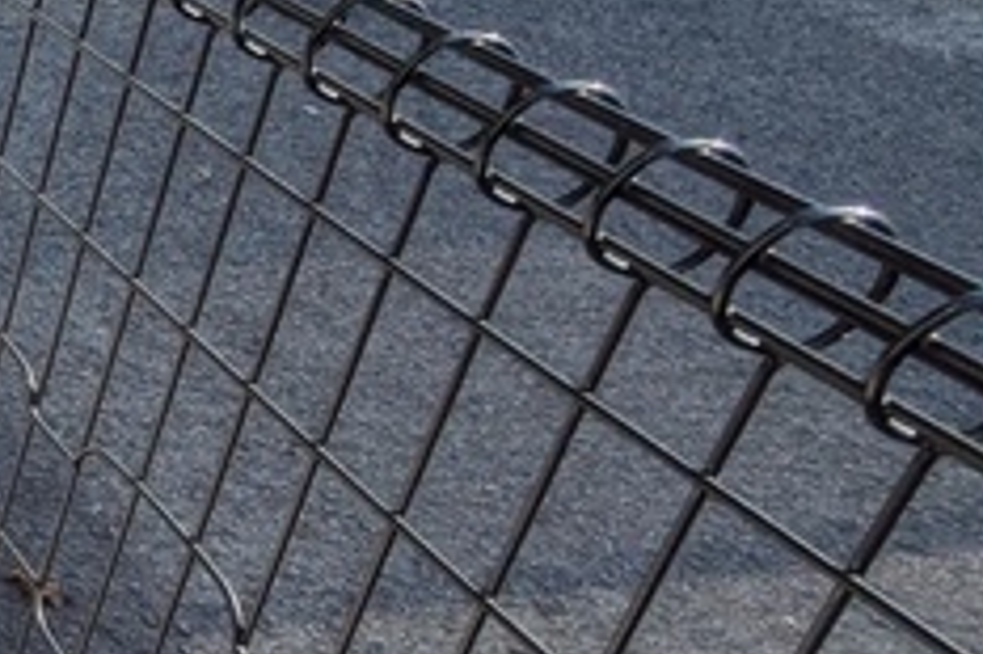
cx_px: -873
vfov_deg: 22.4
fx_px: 1637
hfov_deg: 20.5
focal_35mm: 60
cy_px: 160
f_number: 2.2
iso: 49
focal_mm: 1.83
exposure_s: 1/693
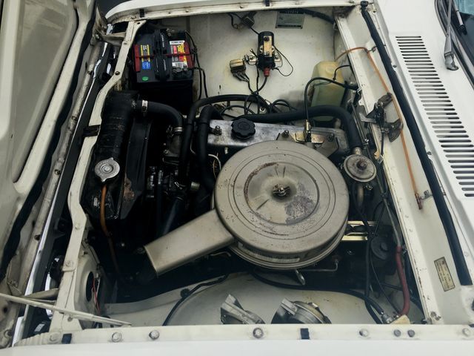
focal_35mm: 29
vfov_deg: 48.2
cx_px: 237
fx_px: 397
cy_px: 178
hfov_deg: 61.7
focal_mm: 4.15
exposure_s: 1/855
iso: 25
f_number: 2.2
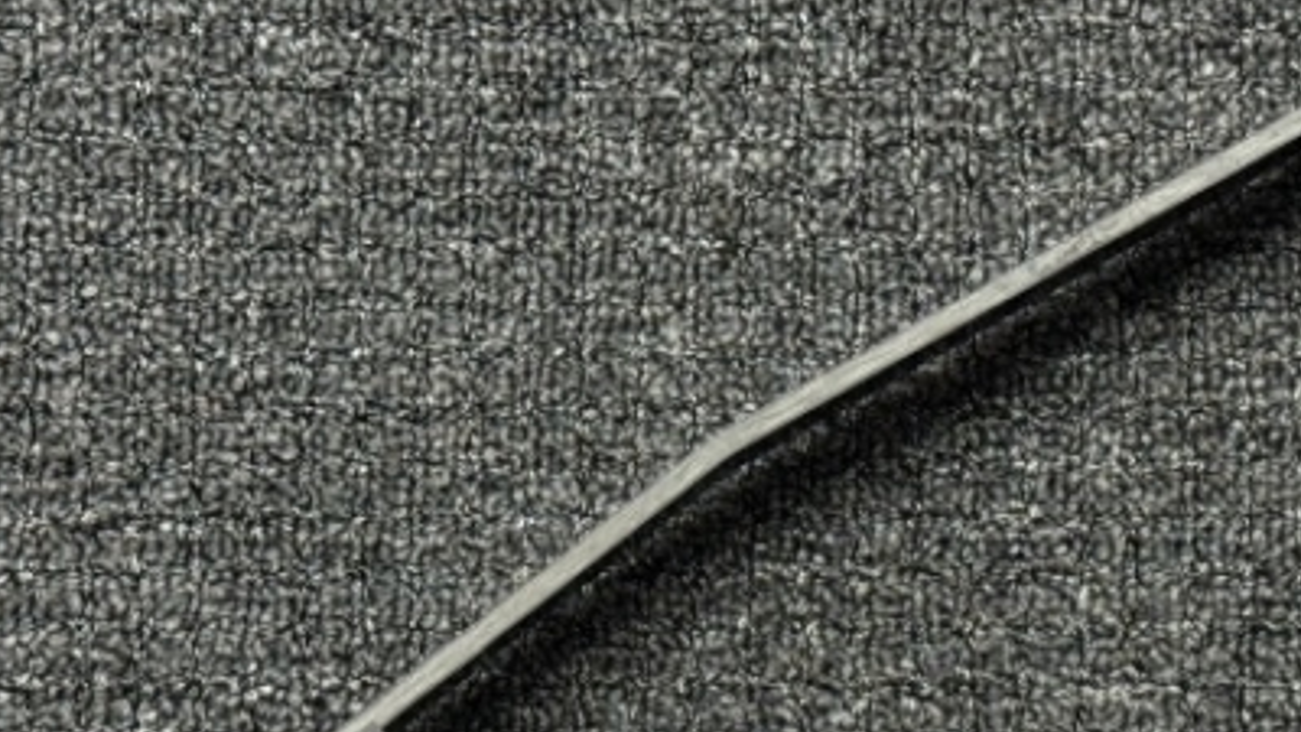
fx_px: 3829
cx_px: 1025
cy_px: 685
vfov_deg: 10.8
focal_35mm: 111
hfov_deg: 19.1
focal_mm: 6.76
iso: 320
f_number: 1.78
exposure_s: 1/100
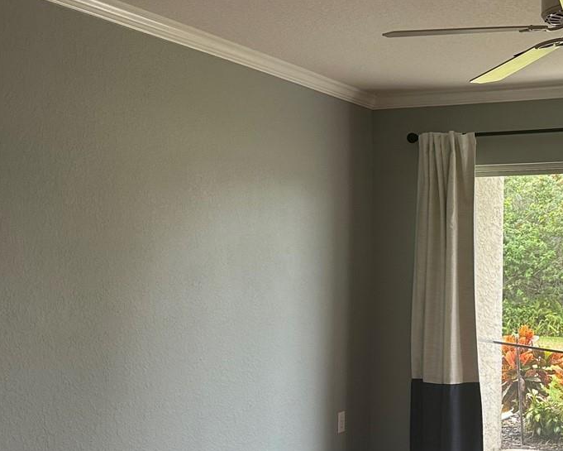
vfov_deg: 27.4
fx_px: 917
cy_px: 309
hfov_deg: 32.9
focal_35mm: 55
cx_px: 473
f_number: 1.78
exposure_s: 1/120
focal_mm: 6.86
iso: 160
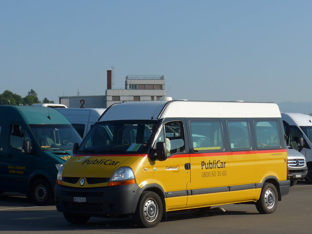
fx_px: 982
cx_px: 155
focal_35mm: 109
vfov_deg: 13.6
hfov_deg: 18.0
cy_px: 101
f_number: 4.2
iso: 80
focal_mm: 15
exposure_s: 1/1000
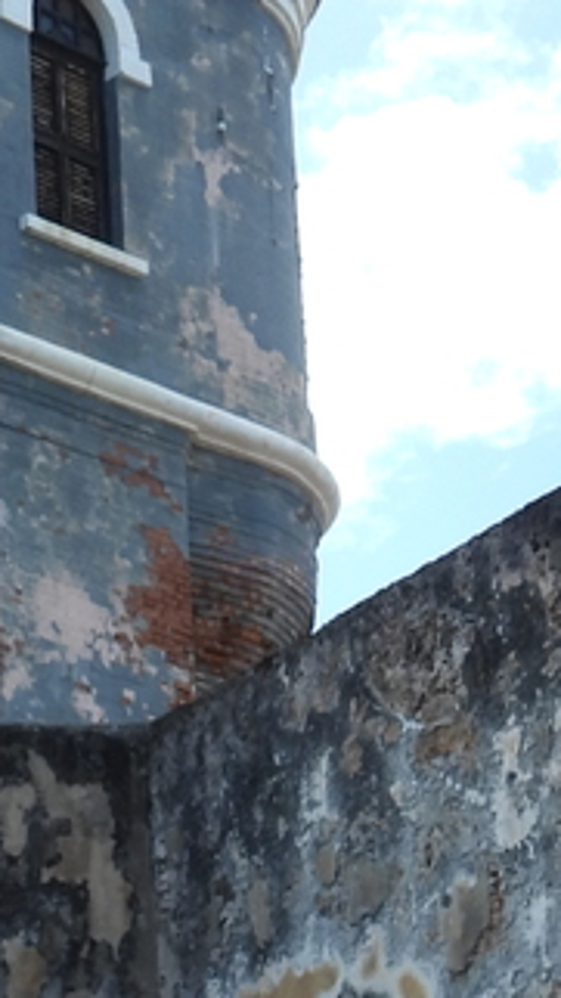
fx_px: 2752
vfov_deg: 20.2
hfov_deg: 11.2
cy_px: 862
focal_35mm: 104
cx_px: -254
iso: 100
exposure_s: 1/800
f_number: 2.8
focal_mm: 4.3
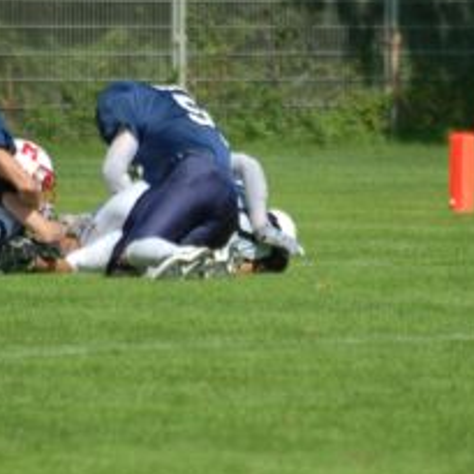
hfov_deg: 2.3
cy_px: 243
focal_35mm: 758
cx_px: 251
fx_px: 11743
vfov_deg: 2.3
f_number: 5.6
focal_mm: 270
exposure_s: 1/1000
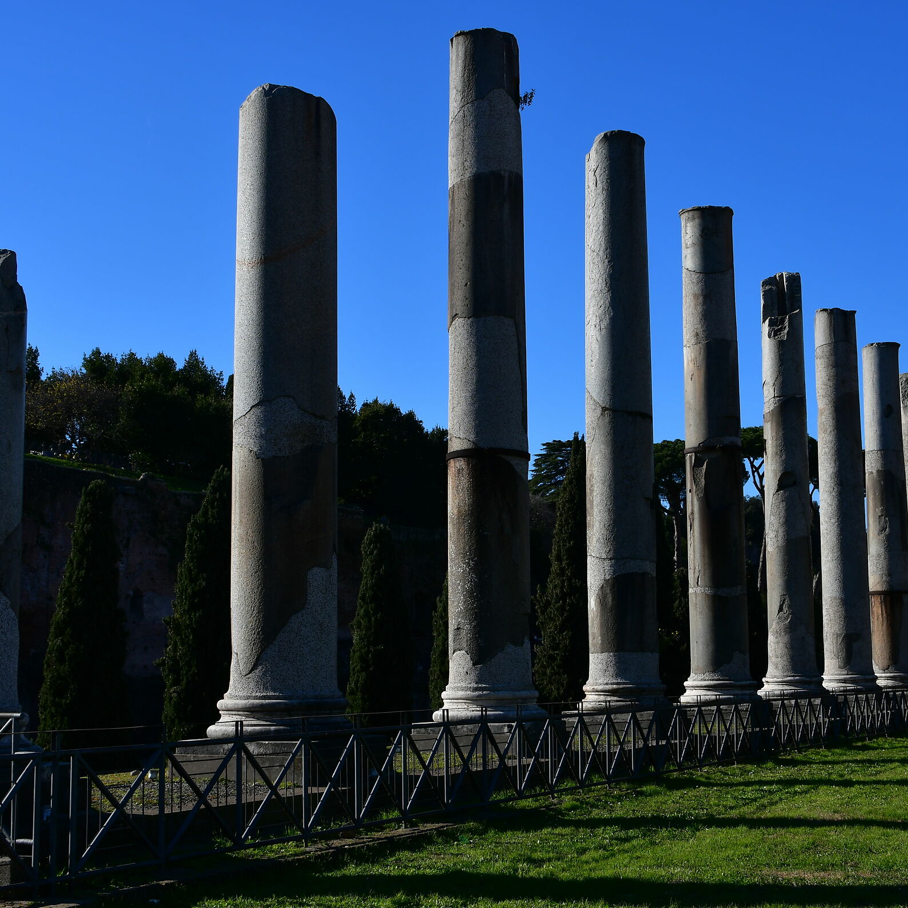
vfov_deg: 34.0
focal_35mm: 50
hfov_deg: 34.0
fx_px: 1484
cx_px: 494
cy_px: 455
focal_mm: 26
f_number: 9
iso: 100
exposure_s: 1/320
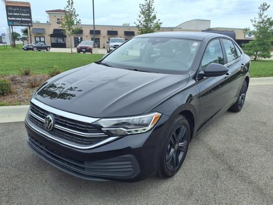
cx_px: 136
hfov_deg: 65.3
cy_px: 102
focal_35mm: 27
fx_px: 213
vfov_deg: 51.4
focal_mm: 3.58
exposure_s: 1/1250
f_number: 1.9
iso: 40
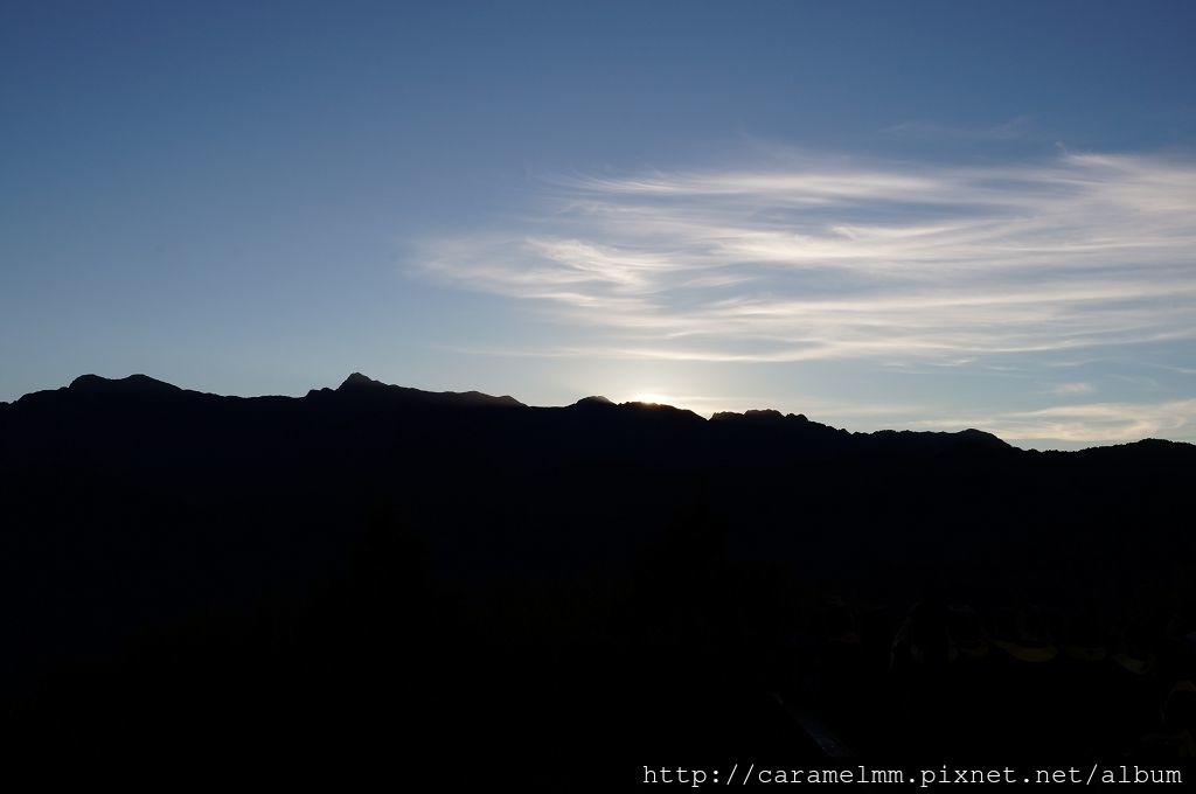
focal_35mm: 45
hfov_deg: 43.7
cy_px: 397
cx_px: 598
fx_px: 1493
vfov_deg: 29.8
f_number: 22
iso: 100
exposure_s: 1/100
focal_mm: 30
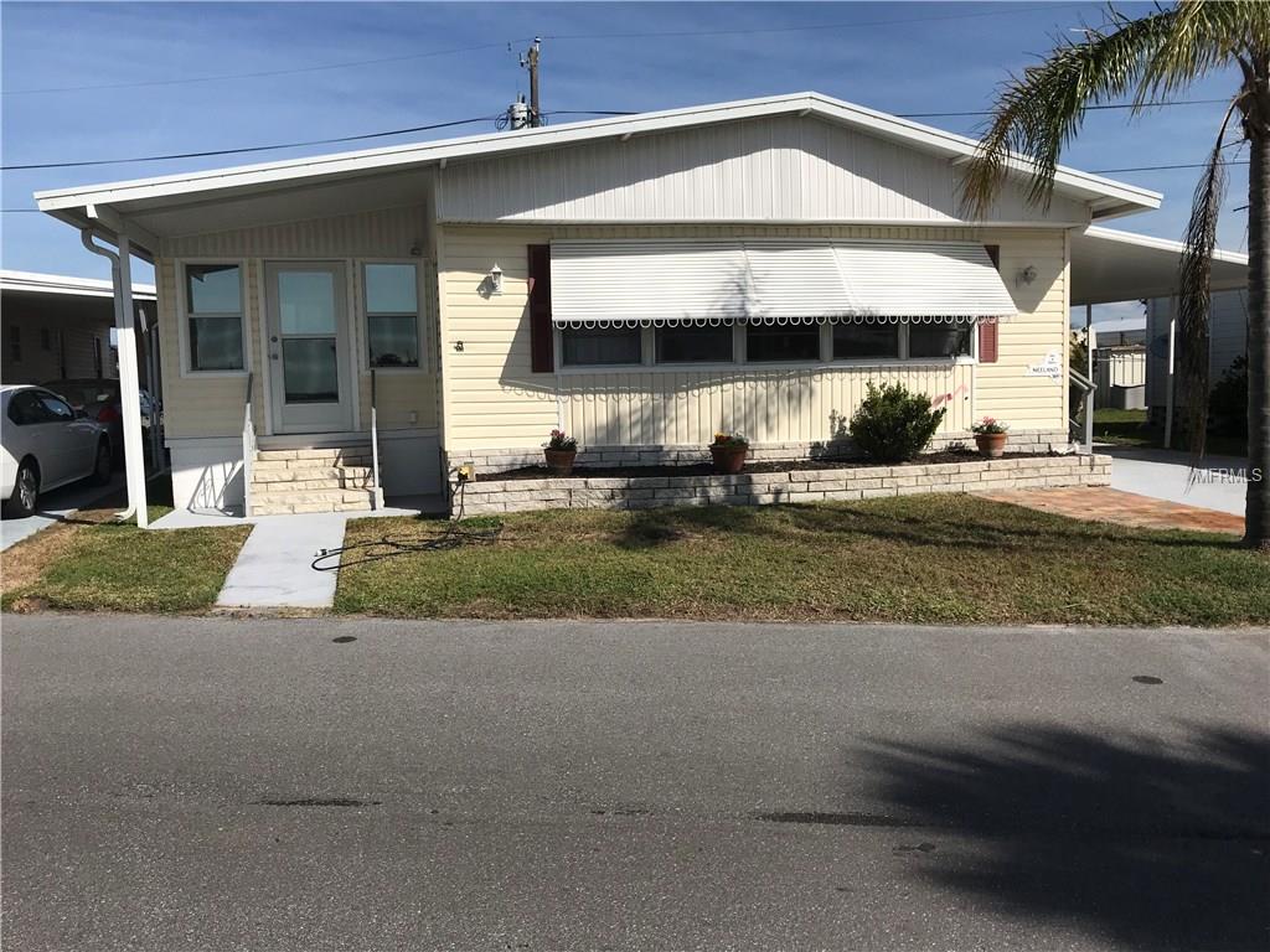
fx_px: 1027
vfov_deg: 49.7
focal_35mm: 28
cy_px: 476
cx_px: 635
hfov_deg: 63.4
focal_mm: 3.99
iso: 20
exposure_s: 1/5319
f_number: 1.8
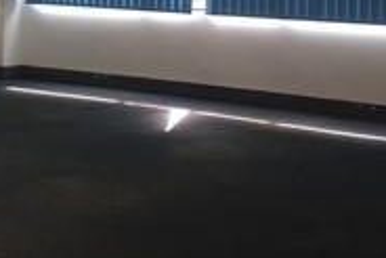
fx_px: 880
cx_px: -23
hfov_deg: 23.4
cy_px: -28
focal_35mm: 82
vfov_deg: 16.2
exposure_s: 1/100
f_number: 2.2
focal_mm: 4.15
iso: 50
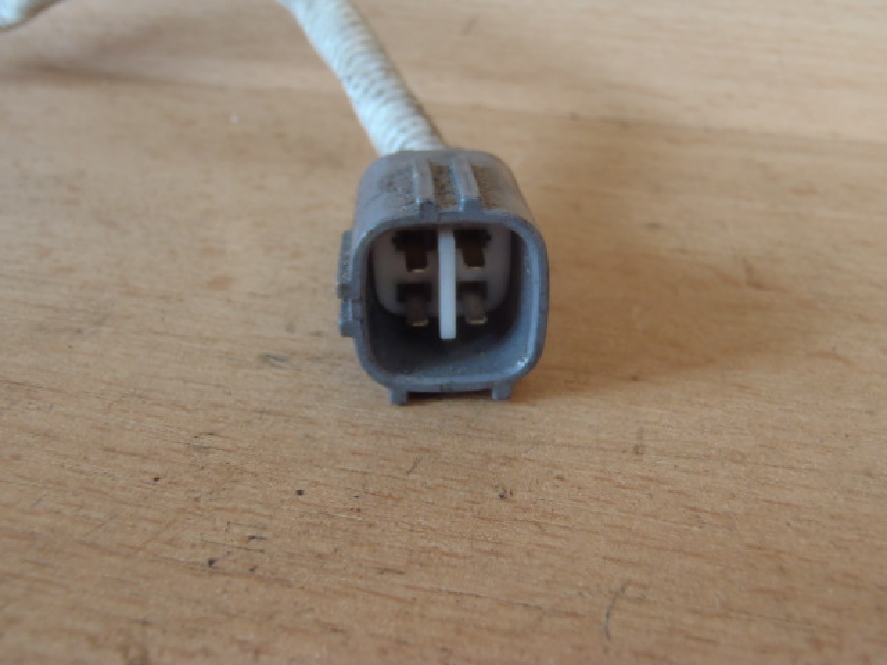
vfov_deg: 38.7
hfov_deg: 50.1
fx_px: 948
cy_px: 332
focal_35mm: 37
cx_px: 444
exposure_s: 1/13
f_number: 4.7
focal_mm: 6.64
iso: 200
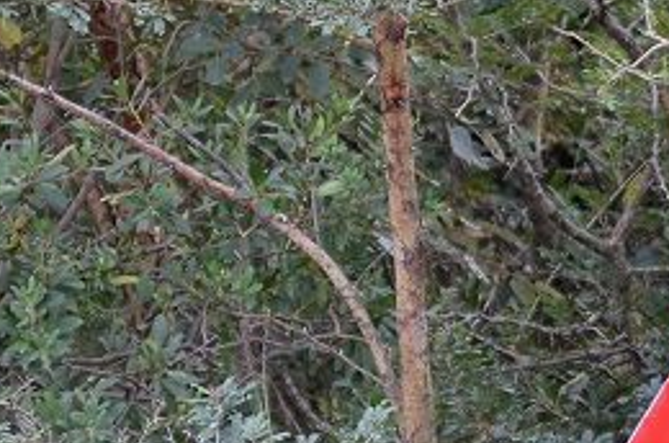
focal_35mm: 691
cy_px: 497
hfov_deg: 3.0
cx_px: 834
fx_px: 12810
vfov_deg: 2.0
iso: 200
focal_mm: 120
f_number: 4.5
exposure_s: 1/125
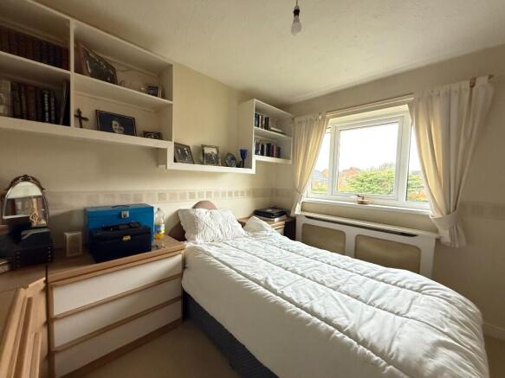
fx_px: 204
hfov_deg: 102.1
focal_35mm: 14
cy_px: 189
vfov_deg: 85.7
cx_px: 252
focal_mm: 2.22
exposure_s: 1/50
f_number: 2.2
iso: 800
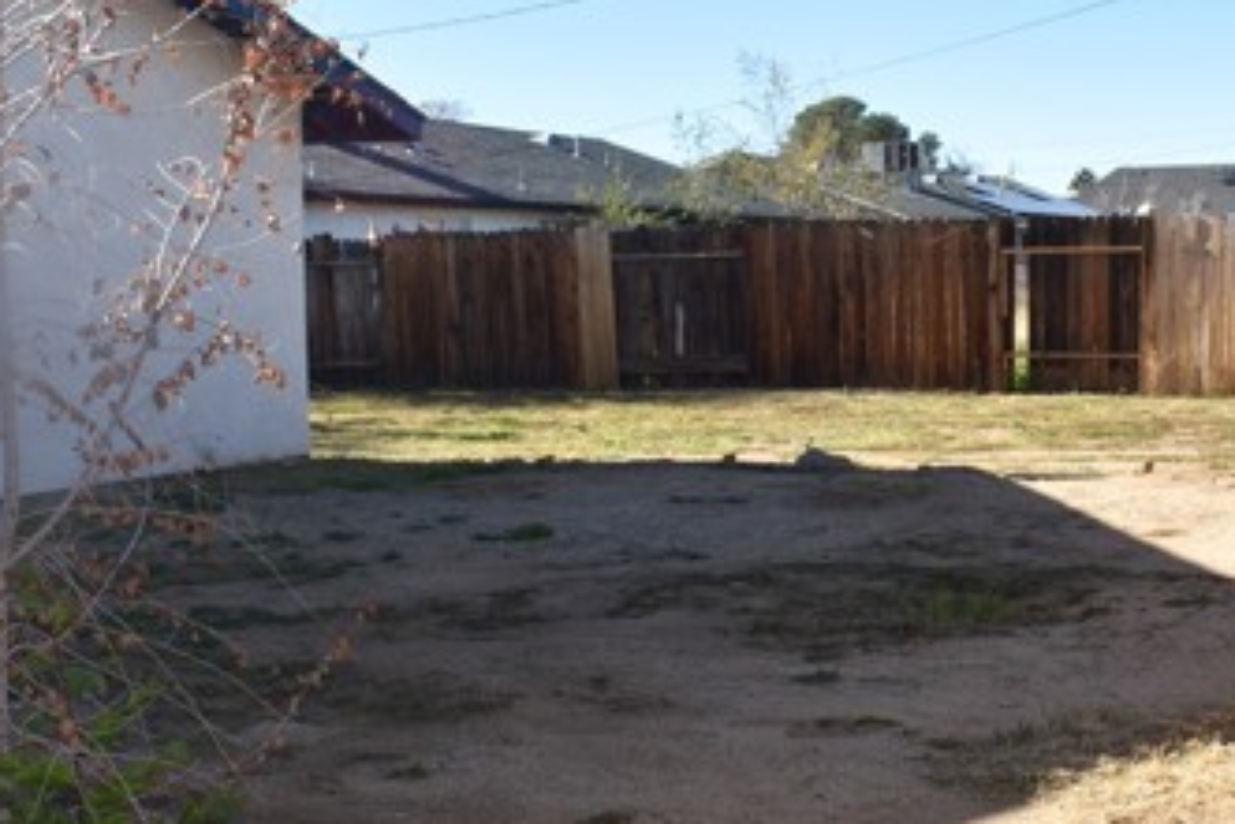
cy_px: 460
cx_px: 843
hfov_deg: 34.1
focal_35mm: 58
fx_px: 1990
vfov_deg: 23.4
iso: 100
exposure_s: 1/200
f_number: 8
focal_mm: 20
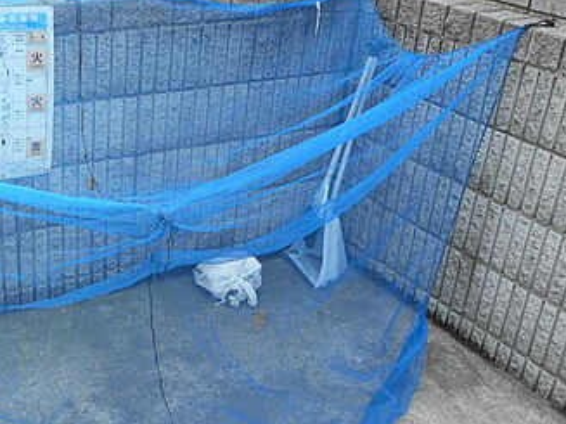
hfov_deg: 37.9
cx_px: 137
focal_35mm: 49
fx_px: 801
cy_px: 232
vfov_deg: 29.6
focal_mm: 4.5
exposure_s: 1/100
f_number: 3.7
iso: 80
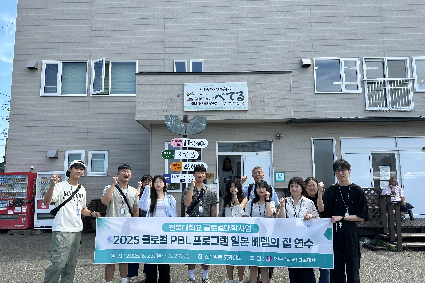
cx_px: 212
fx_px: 295
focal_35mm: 25
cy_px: 153
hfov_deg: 71.5
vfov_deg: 51.2
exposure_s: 1/1916
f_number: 1.78
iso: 80
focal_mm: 6.86
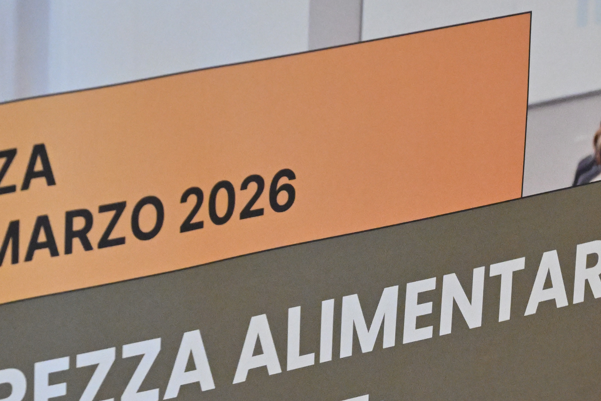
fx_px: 4624
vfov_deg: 5.0
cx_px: 444
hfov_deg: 7.4
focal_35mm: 277
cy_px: 383
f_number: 5.6
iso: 5000
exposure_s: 1/200
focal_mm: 94
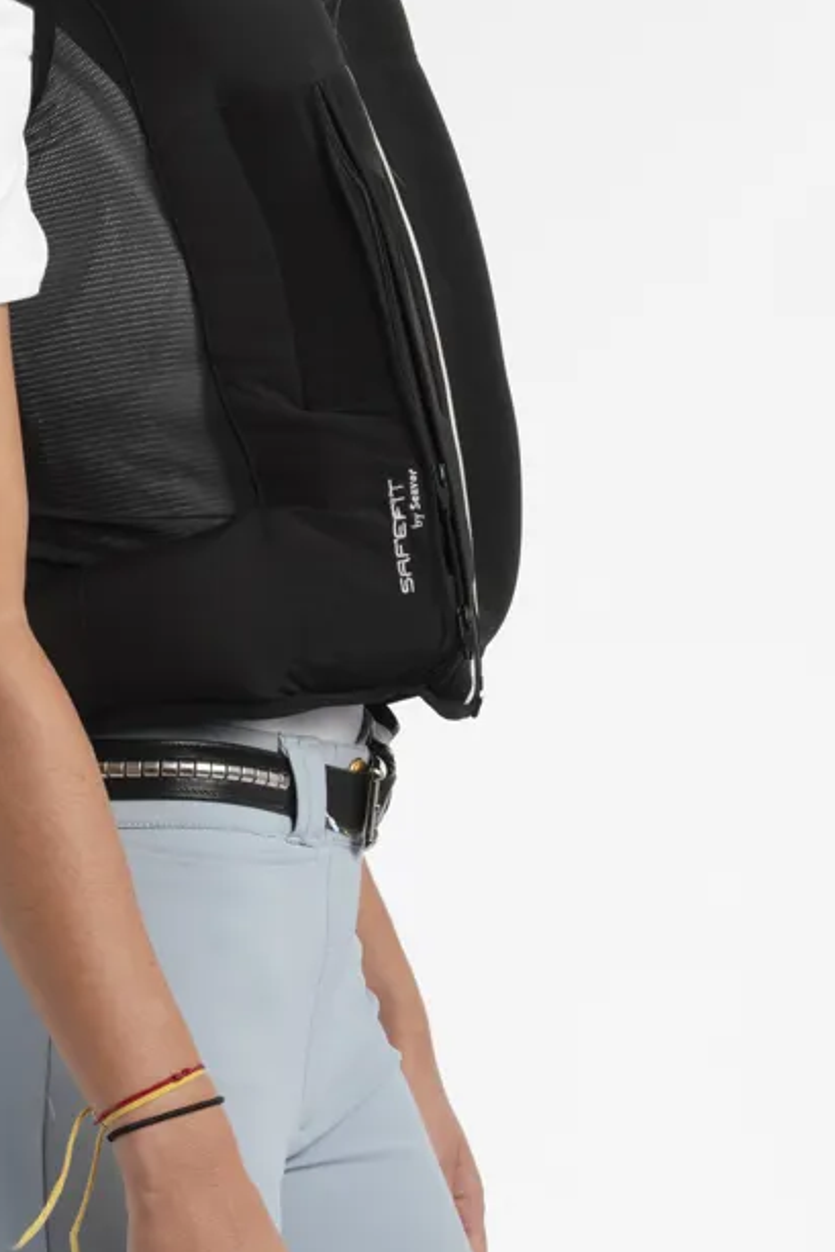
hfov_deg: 7.8
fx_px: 6119
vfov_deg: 11.7
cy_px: 463
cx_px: 186
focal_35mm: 176
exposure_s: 1/125
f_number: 14
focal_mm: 90
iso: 100
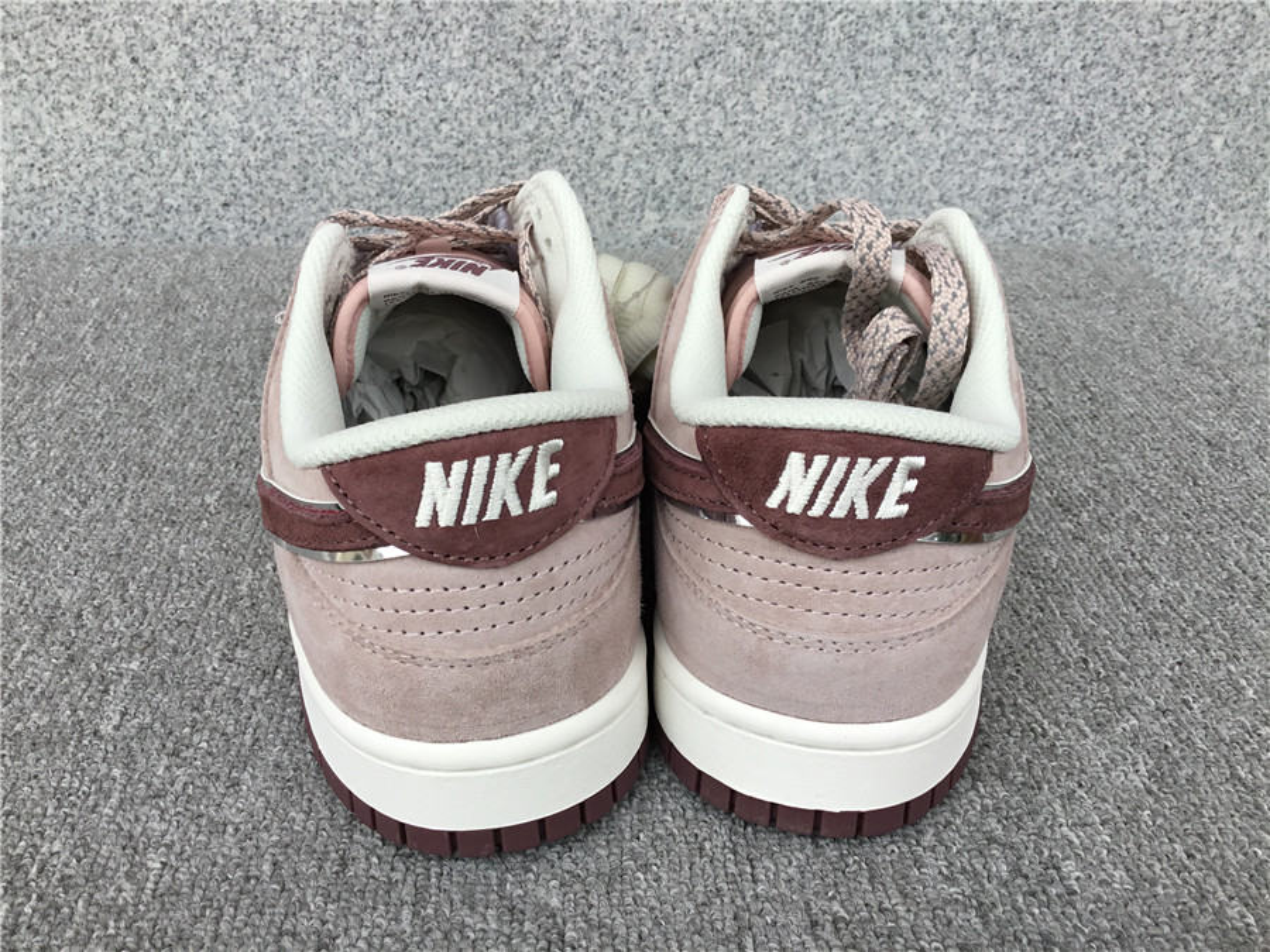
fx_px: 1137
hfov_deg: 58.4
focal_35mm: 31
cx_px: 635
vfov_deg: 45.4
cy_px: 476
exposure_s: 1/118
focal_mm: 3.3
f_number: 2.4
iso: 25
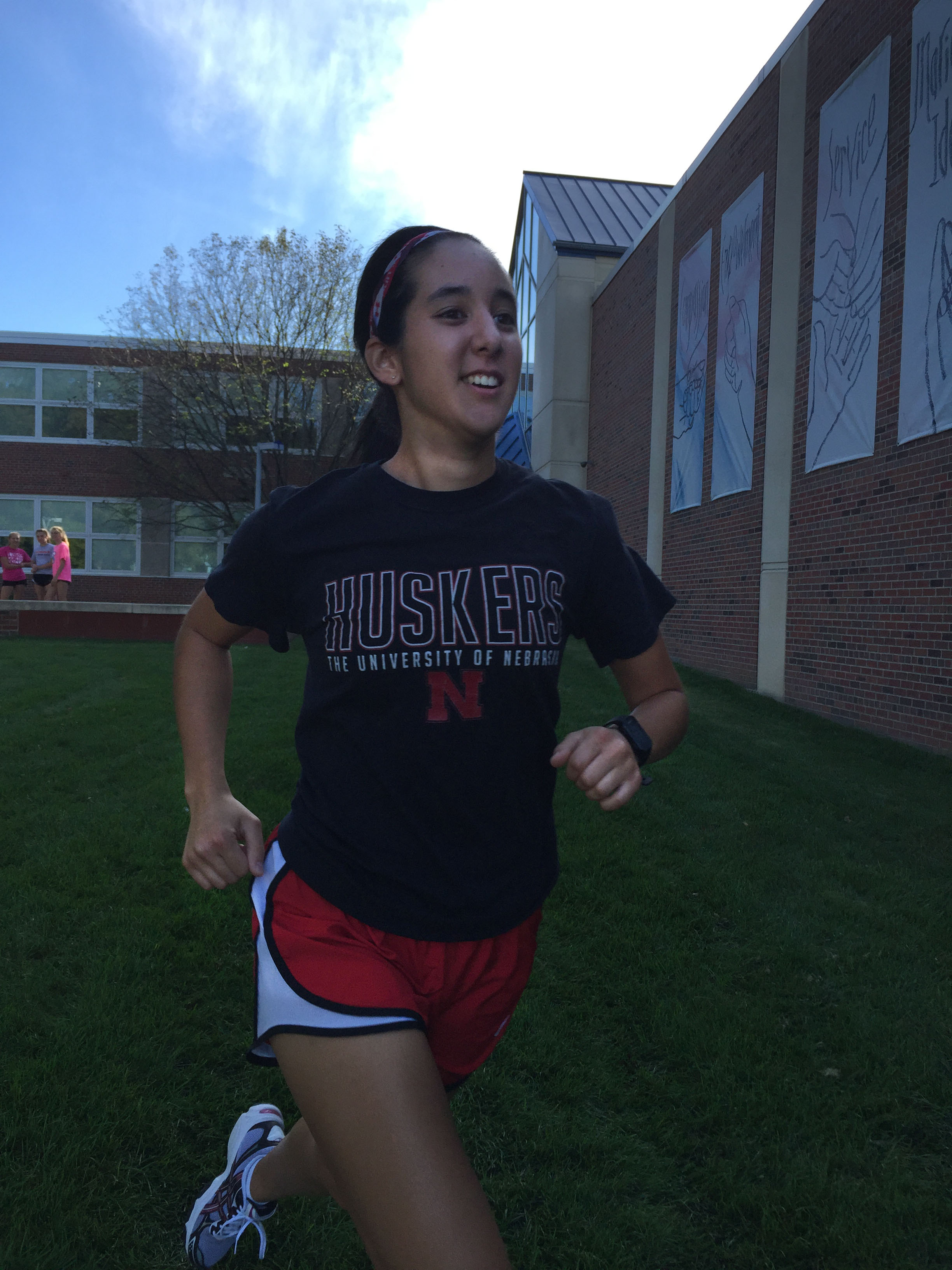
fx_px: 1063
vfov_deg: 61.7
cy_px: 635
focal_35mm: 29
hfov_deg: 48.2
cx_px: 476
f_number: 2.2
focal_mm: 4.15
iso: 32
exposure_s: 1/760
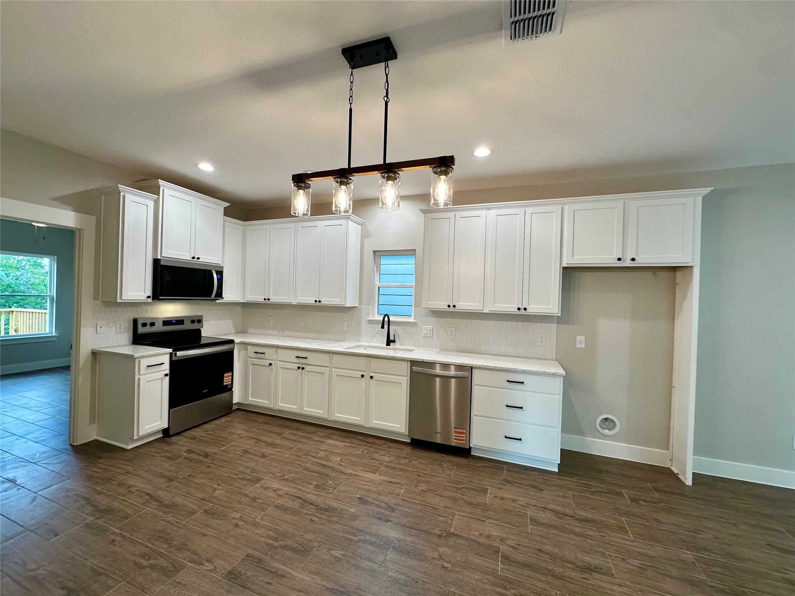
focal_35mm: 14
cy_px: 298
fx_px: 322
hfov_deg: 102.1
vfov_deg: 85.7
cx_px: 398
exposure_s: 1/120
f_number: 2.2
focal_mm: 2.22
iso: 100
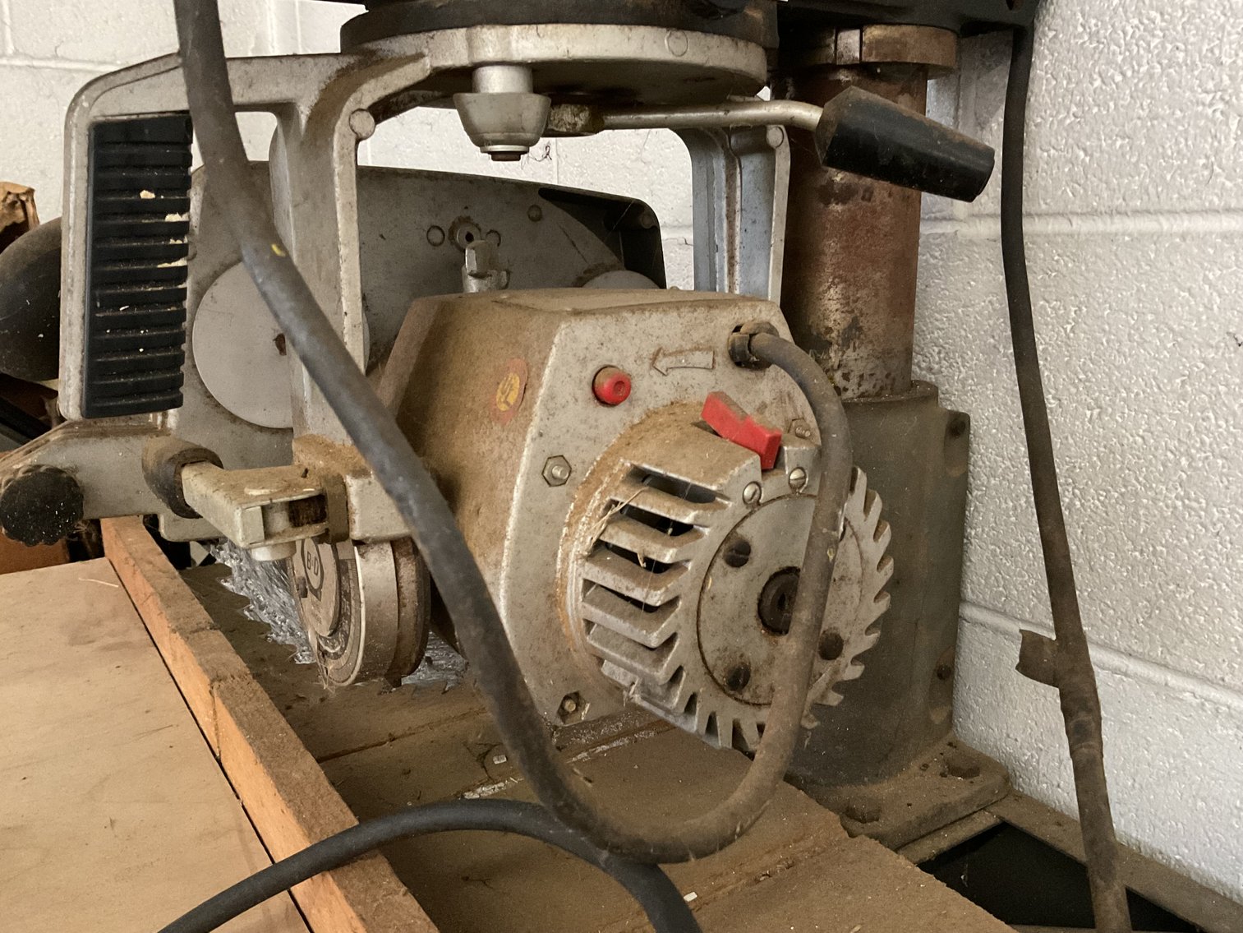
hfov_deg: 61.7
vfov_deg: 48.2
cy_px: 466
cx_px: 622
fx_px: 1041
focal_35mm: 29
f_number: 1.8
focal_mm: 3
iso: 500
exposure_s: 1/30
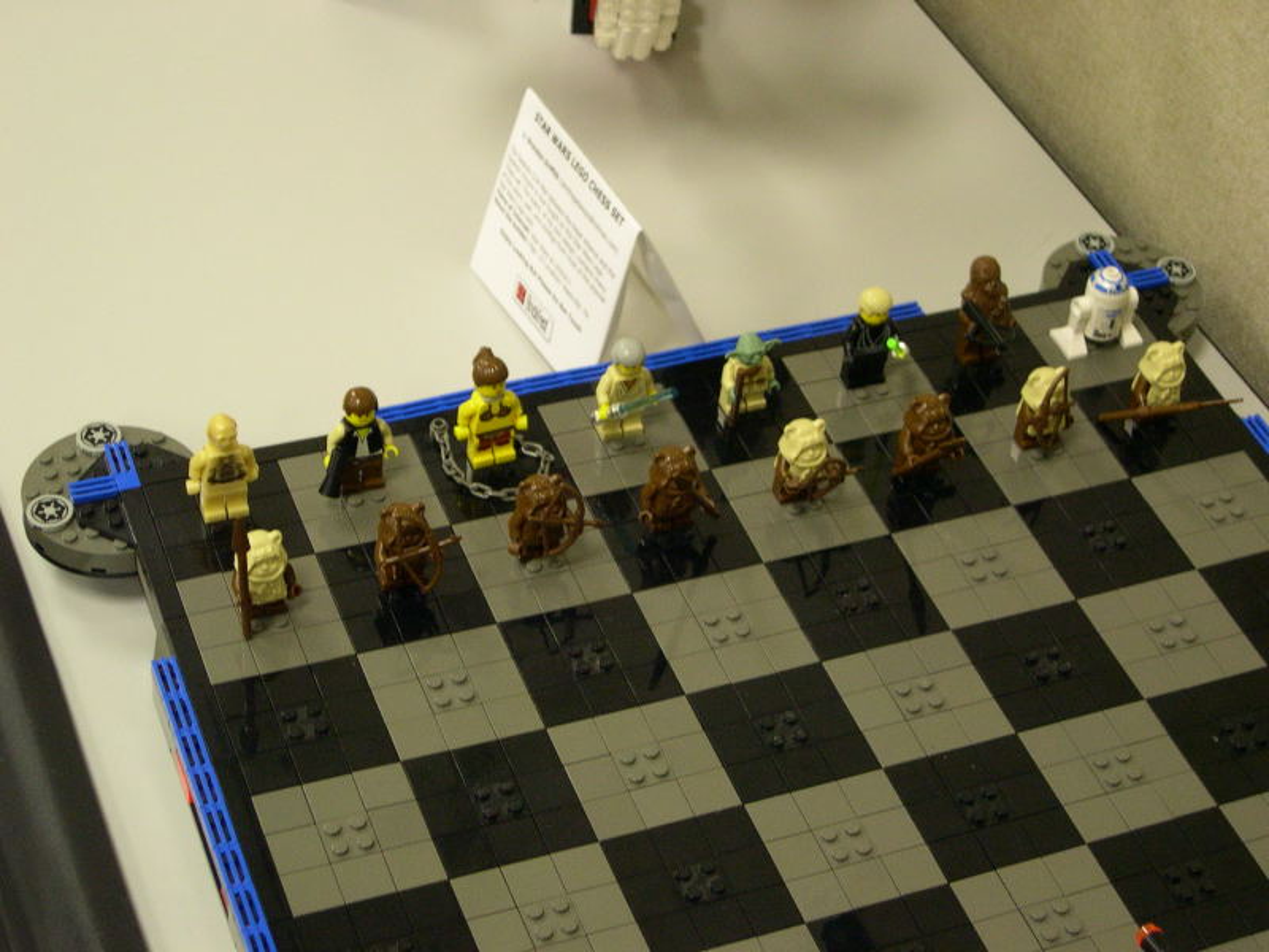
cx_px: 634
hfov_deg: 29.0
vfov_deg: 21.9
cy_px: 476
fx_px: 2456
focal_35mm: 67
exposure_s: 1/23.1
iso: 400
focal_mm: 14.2
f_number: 3.7
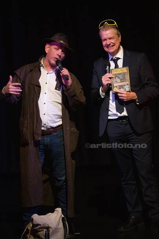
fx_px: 1590
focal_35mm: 240
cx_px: 88
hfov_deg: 5.7
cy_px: 117
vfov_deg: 8.6
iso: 2500
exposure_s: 1/800
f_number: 2.8
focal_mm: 200
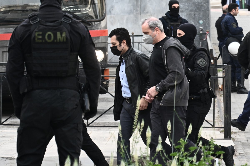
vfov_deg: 13.0
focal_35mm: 105
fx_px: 728
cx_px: 125
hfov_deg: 19.5
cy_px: 83
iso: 1250
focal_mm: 70
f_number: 4
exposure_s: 1/1600
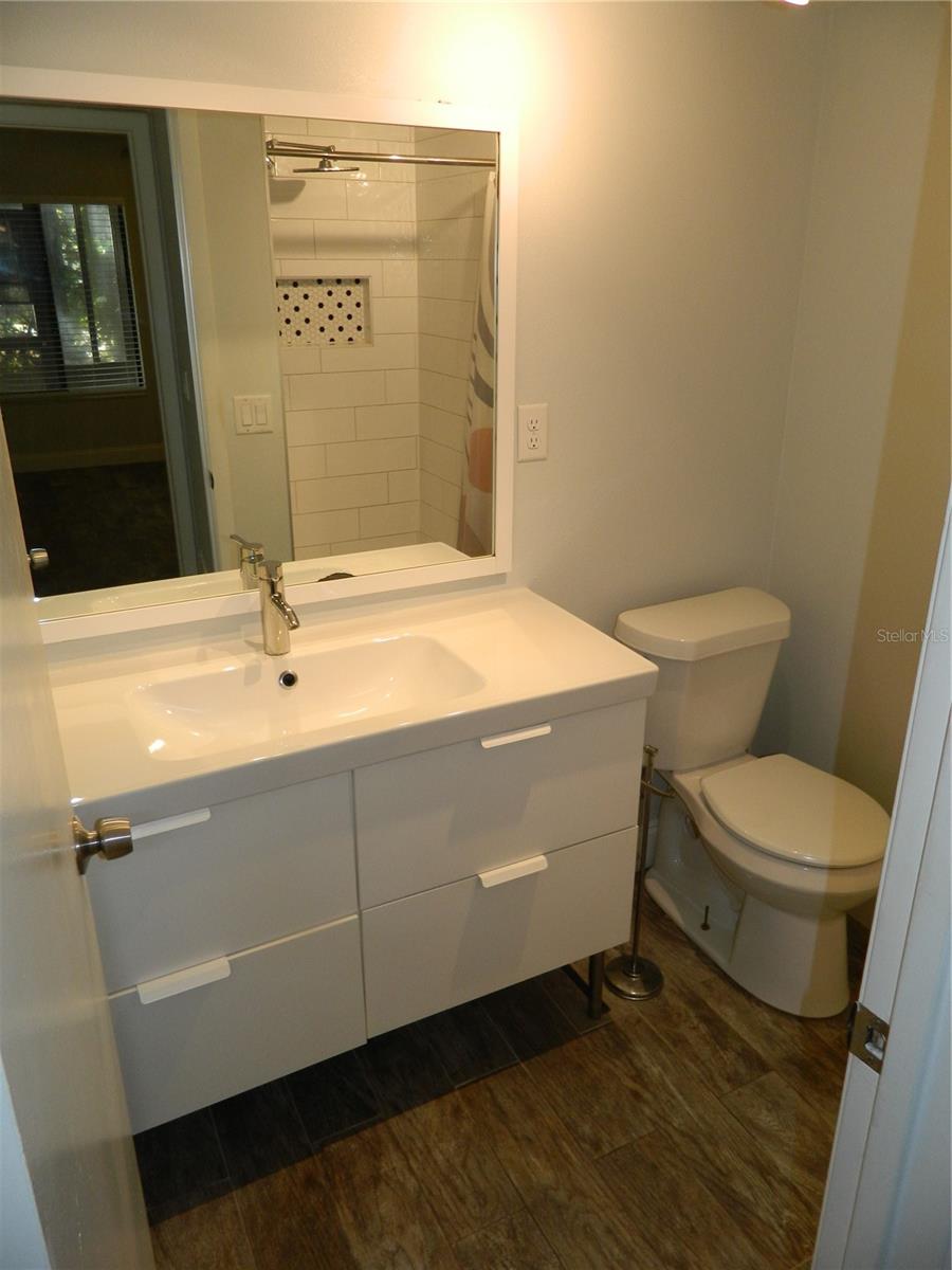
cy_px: 635
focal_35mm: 25
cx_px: 476
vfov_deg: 69.4
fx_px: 917
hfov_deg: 54.9
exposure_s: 1/30
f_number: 3.1
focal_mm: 4.5
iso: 110
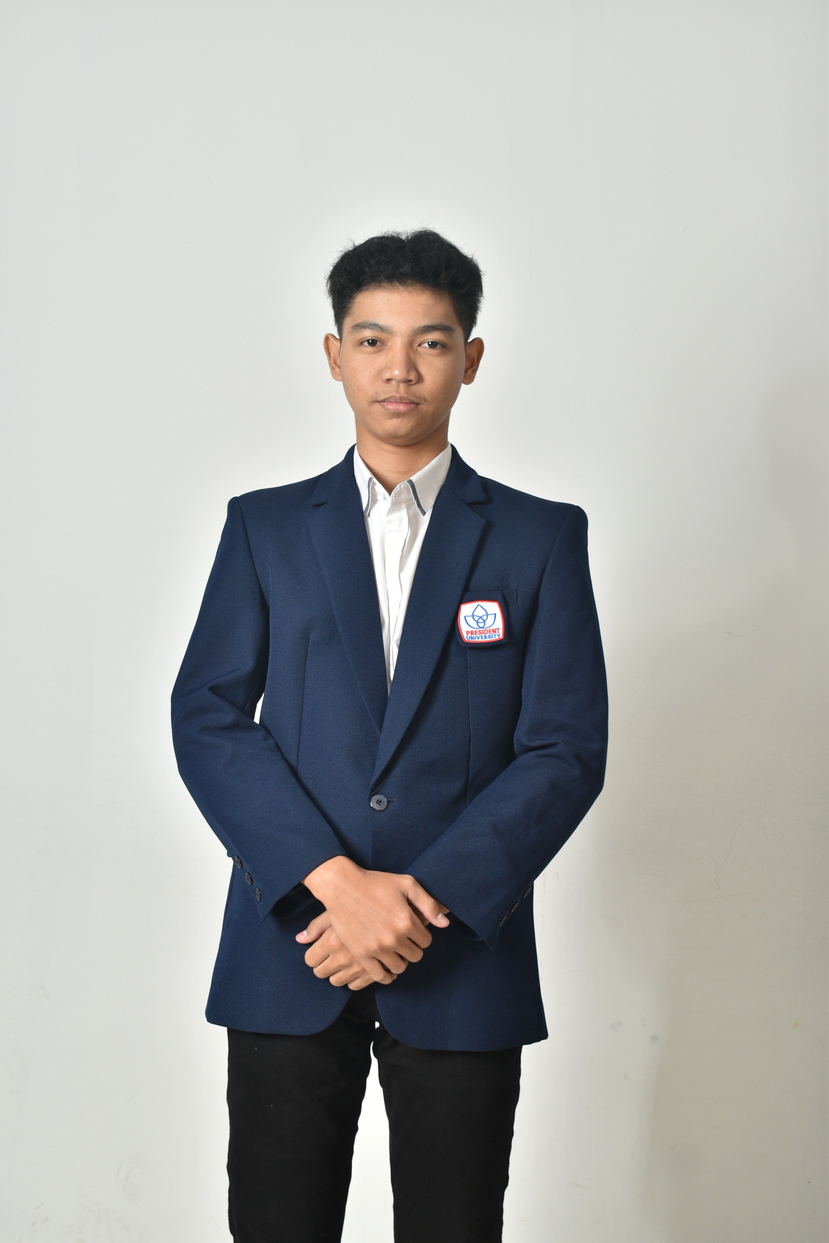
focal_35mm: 57
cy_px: 622
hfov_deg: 23.8
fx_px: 1968
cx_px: 414
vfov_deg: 35.0
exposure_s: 1/160
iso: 400
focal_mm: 38
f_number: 5
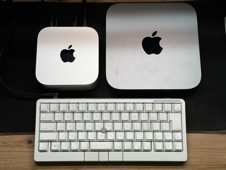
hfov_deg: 39.7
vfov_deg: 30.3
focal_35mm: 48
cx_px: 113
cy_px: 85
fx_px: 313
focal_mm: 6.76
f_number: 1.78
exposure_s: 1/121
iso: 50
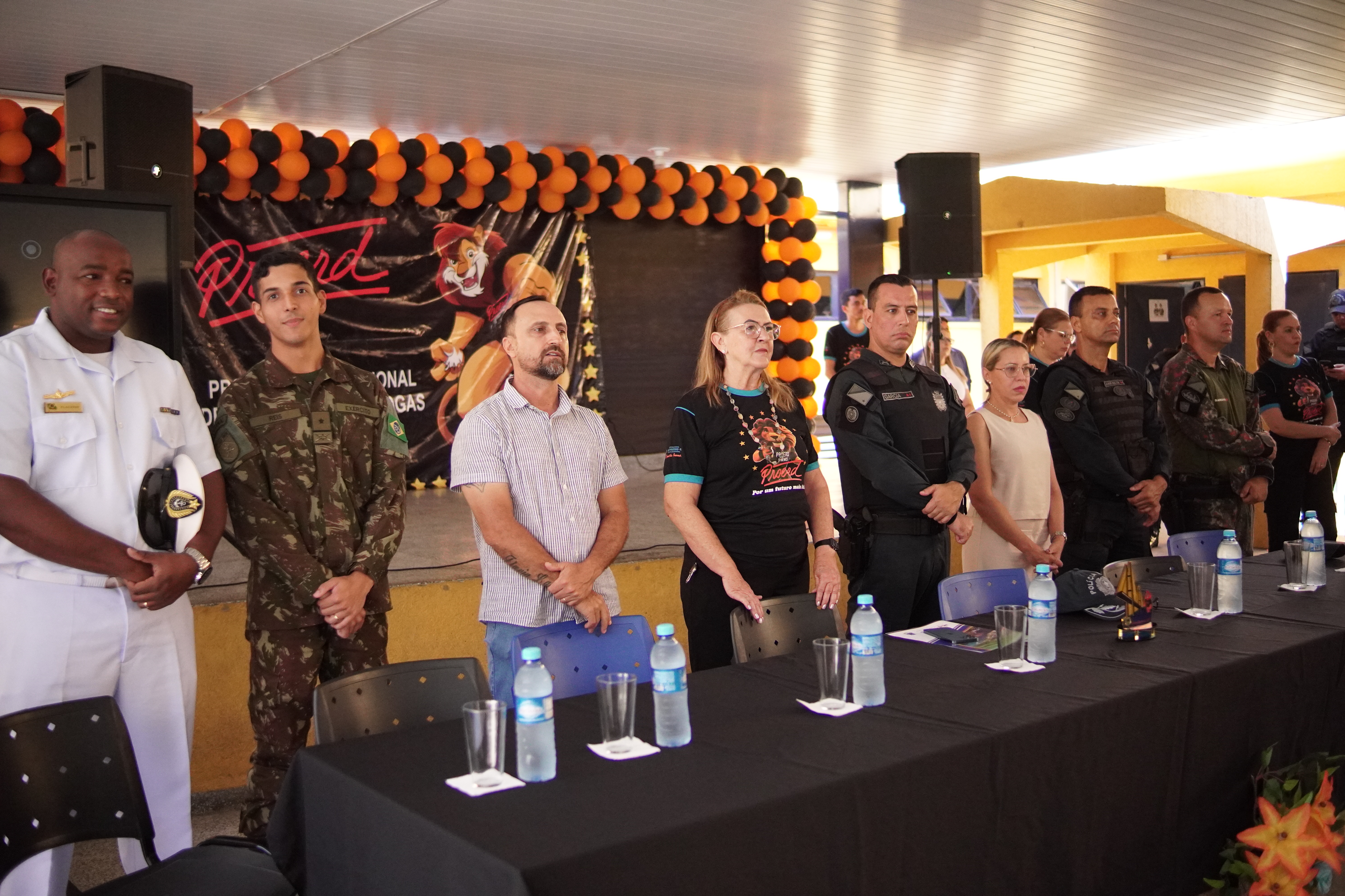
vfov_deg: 38.4
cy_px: 448
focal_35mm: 34
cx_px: 672
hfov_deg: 55.1
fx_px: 1289
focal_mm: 23
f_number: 1.6
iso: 2500
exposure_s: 1/4000
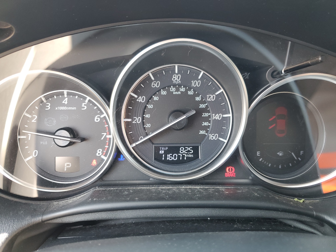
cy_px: 126
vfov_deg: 53.1
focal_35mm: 26
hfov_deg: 67.3
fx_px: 252
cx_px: 168
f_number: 1.5
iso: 73
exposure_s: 1/60.2
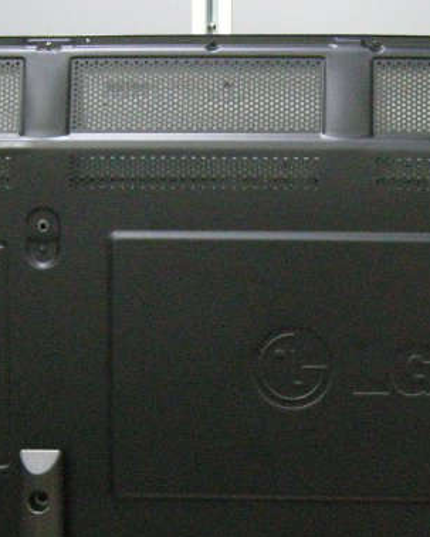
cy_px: 475
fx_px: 1512
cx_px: 349
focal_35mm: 95
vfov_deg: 19.8
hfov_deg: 16.1
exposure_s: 1/24.6
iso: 400
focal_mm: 7.5
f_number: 2.7
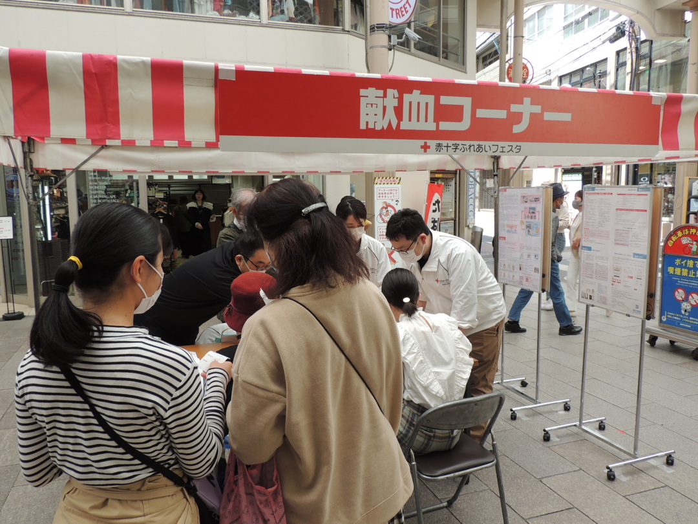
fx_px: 565
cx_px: 349
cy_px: 262
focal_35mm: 28
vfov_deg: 49.7
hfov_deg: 63.4
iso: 100
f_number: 3.1
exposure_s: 1/200
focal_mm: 4.9
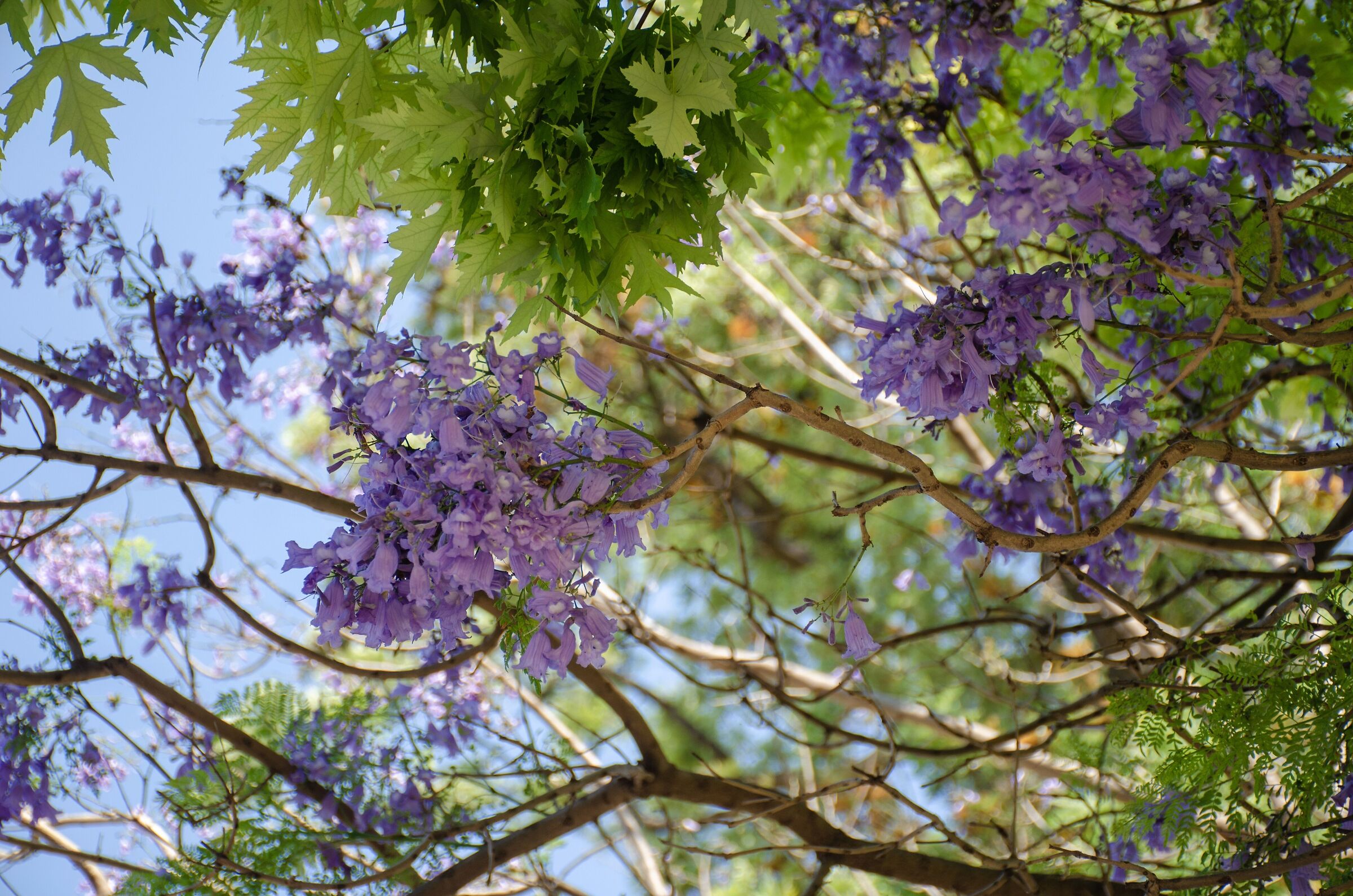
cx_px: 676
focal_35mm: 93
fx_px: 3488
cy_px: 448
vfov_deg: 14.6
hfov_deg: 22.0
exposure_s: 1/160
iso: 100
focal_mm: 62
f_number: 5
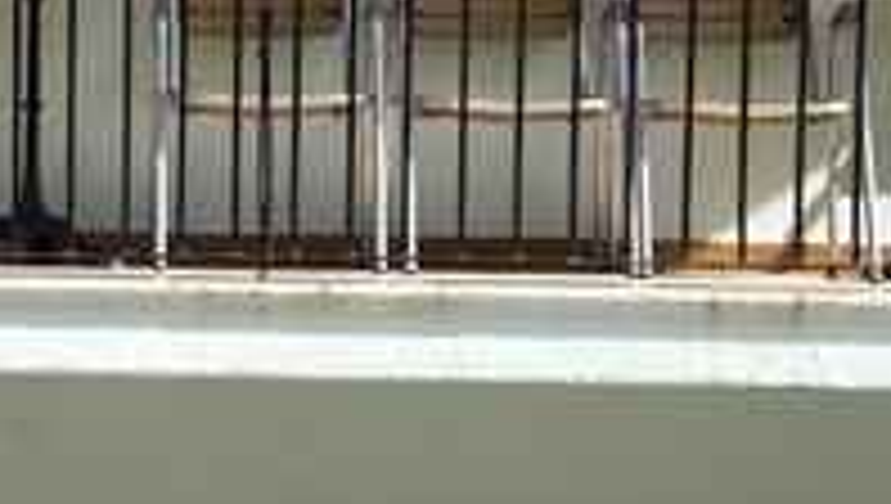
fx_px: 3146
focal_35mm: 133
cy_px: -104
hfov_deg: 15.9
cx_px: 72
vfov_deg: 9.0
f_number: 10
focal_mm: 60
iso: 400
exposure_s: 1/250
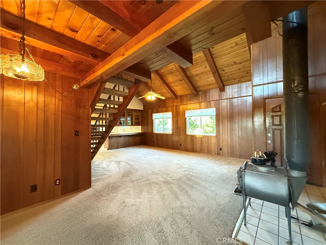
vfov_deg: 85.7
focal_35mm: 14
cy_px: 122
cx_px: 163
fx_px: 132
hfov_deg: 102.1
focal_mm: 2.22
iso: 1250
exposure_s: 1/60
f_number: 2.2
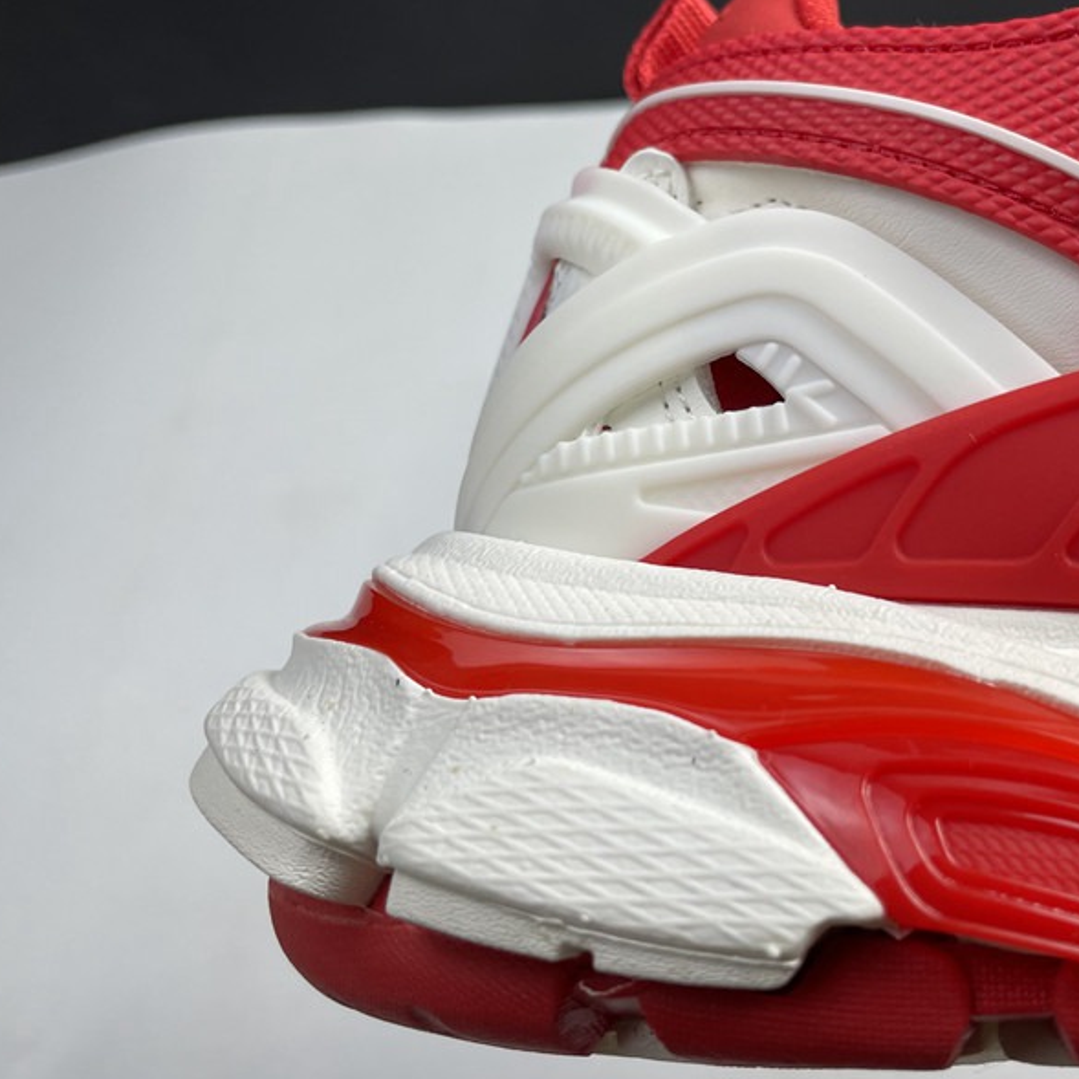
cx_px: 742
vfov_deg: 42.7
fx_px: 1375
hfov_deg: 42.1
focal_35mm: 39
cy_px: 449
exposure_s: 1/100
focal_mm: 4.2
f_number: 1.6
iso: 40
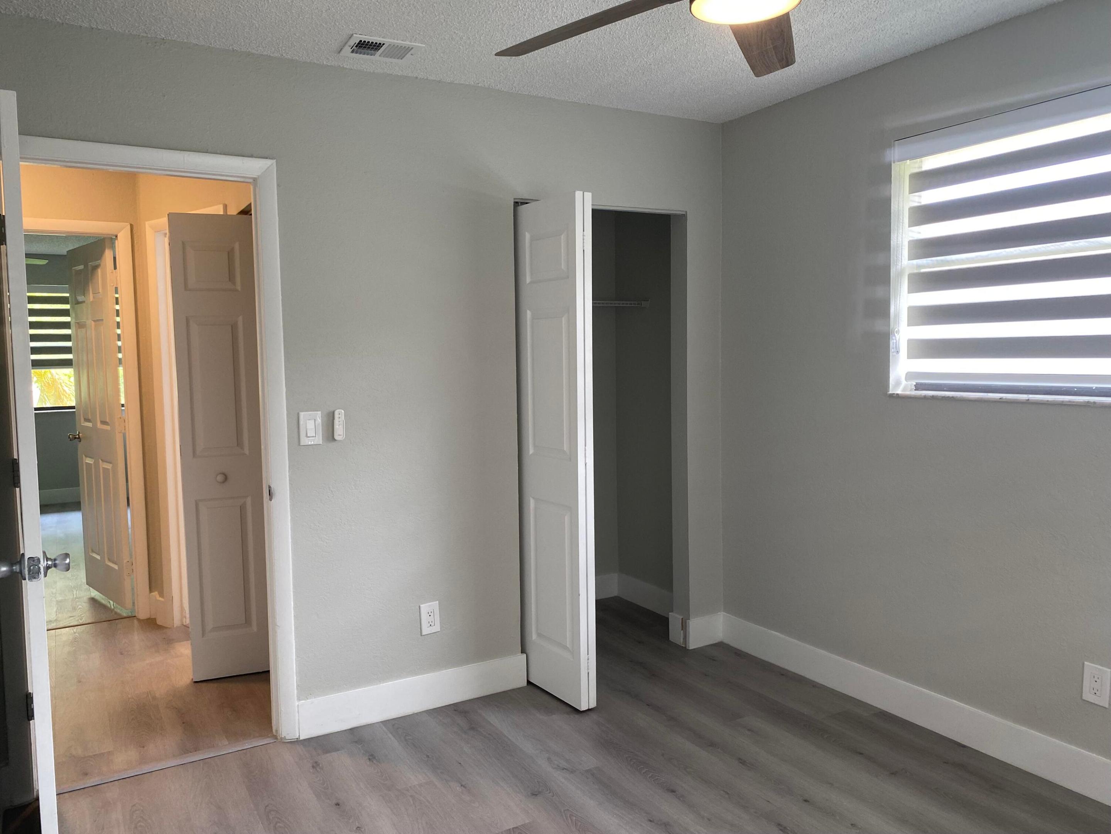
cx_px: 556
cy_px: 417
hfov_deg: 67.3
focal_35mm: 26
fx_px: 834
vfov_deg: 53.1
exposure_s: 1/60
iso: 100
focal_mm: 4.25
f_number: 1.8
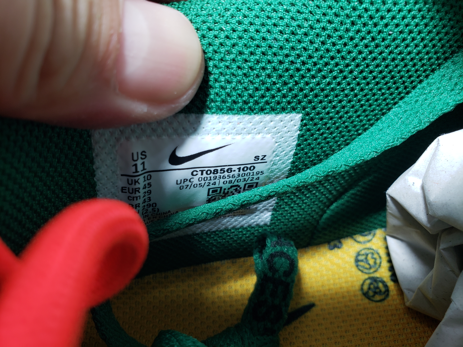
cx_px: 232
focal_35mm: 26
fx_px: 348
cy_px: 174
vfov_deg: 53.1
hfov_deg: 67.3
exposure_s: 1/50
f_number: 2.4
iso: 80
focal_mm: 4.3
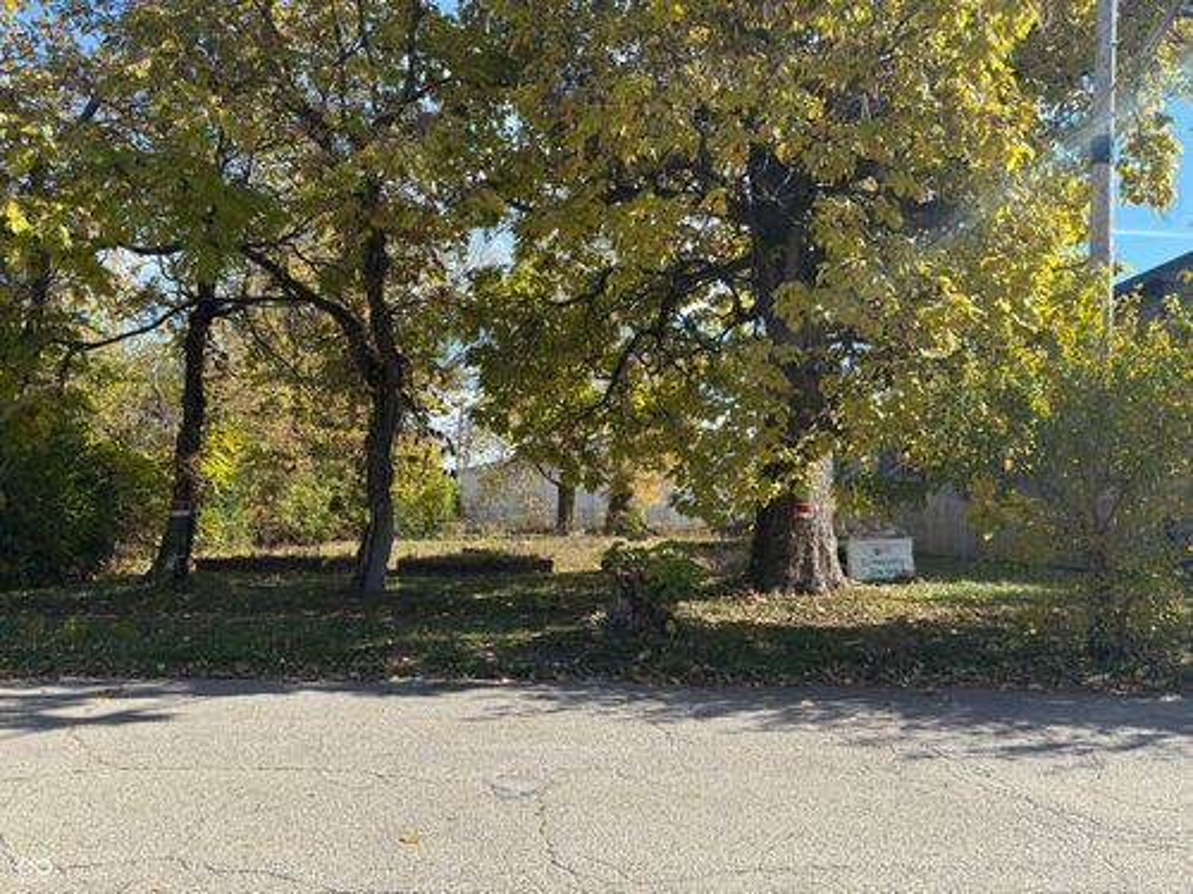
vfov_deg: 53.1
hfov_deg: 67.3
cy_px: 447
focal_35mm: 26
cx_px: 596
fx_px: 896
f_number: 1.6
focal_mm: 5.96
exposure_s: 1/1248
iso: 50
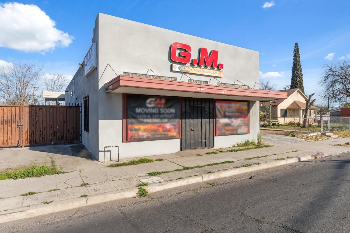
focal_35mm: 21
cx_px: 175
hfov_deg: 81.2
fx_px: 204
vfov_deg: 59.5
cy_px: 116
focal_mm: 14
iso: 100
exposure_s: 1/320
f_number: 8
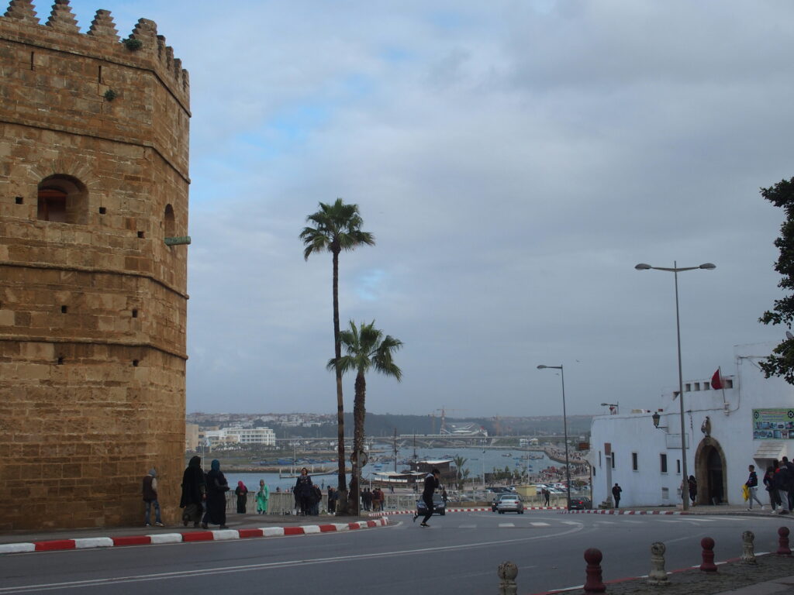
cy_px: 298
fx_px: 1147
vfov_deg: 29.1
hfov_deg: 38.2
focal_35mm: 50
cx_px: 397
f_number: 5
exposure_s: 1/500
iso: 100
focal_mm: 10.8
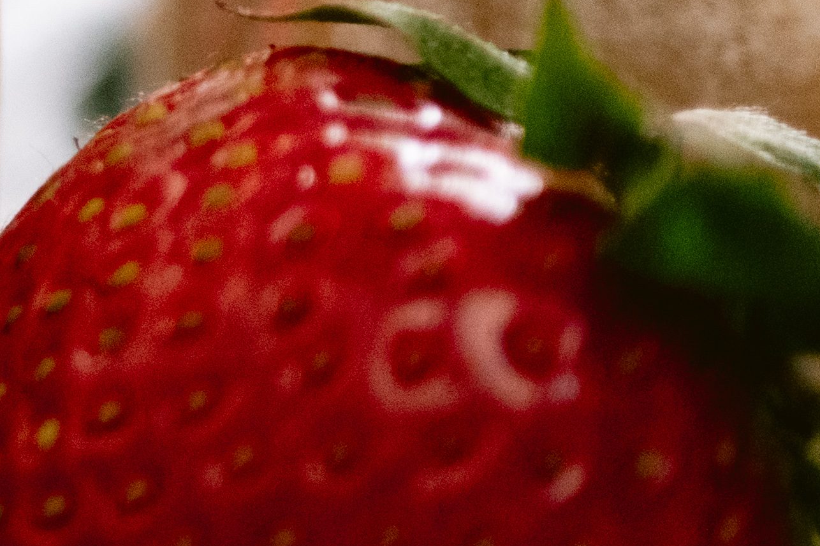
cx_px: -1296
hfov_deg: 6.1
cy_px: -302
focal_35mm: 321
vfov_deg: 4.3
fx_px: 7310
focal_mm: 50
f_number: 3.5
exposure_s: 1/160
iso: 640
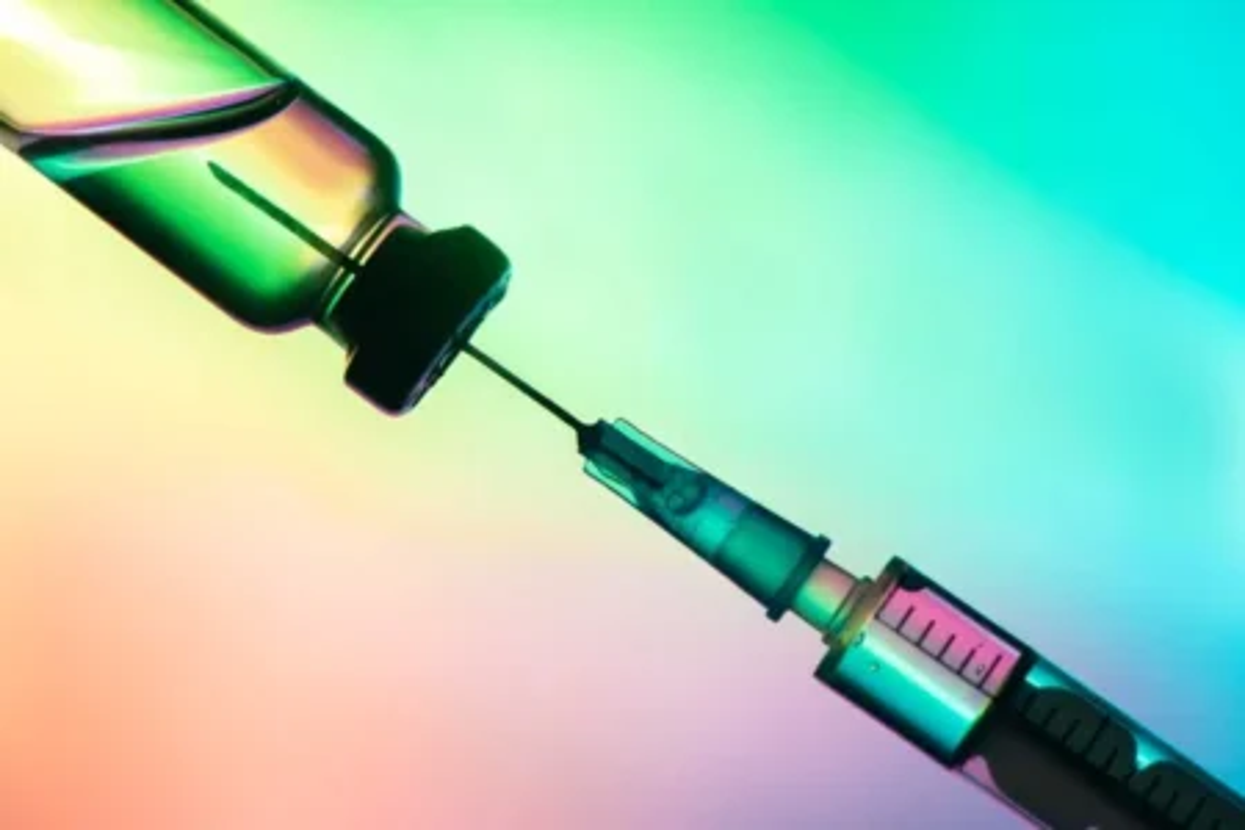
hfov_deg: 19.5
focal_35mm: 105
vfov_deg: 13.0
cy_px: 415
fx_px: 3631
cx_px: 622
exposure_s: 1/200
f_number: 9
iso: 100
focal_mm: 105
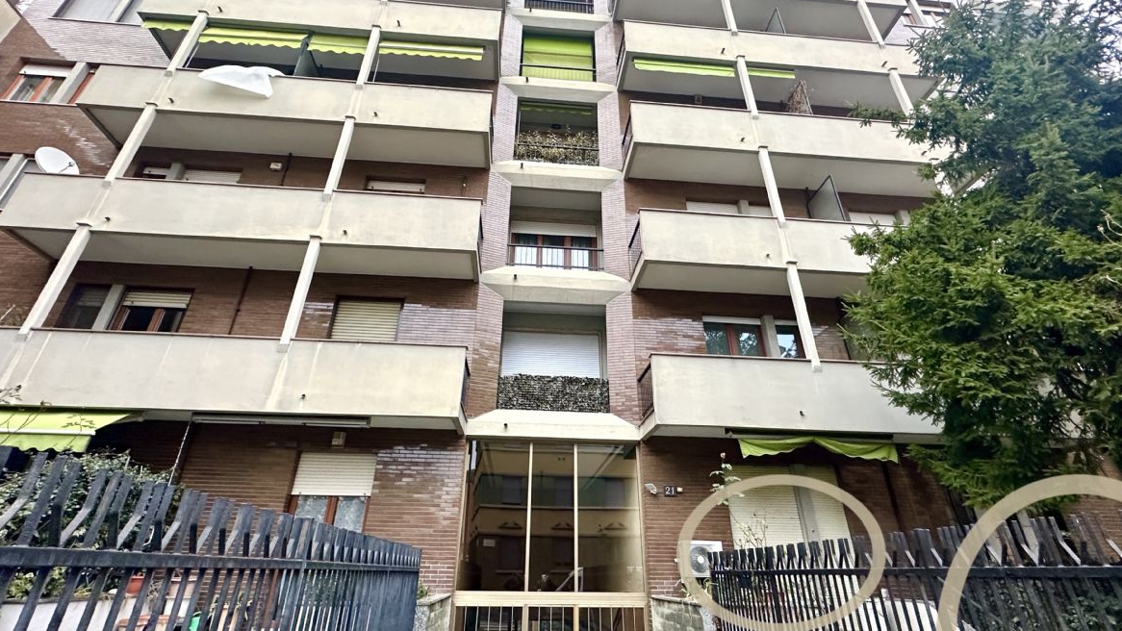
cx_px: 559
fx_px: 506
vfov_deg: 63.9
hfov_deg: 95.9
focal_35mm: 17
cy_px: 316
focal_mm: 2.22
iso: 320
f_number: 2.2
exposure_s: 1/99
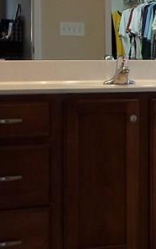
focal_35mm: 91
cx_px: 237
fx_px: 620
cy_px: 48
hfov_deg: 13.5
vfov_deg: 22.5
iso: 120
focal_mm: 4.5
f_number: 2.5
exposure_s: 1/30
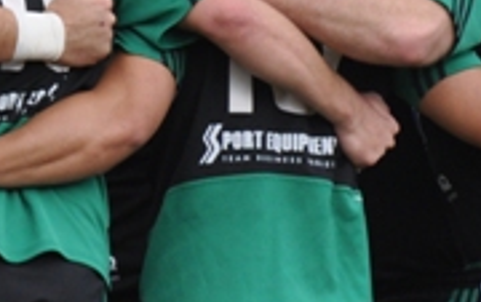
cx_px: -235
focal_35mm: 1829
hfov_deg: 1.1
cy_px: 212
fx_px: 24006
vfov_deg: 0.7
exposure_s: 1/1000
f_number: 5.6
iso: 560
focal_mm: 270
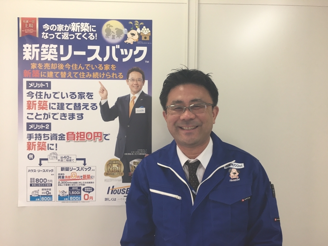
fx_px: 275
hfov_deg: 61.7
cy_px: 123
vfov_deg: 48.2
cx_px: 164
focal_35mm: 29
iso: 32
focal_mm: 4.15
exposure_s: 1/33
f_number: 2.2
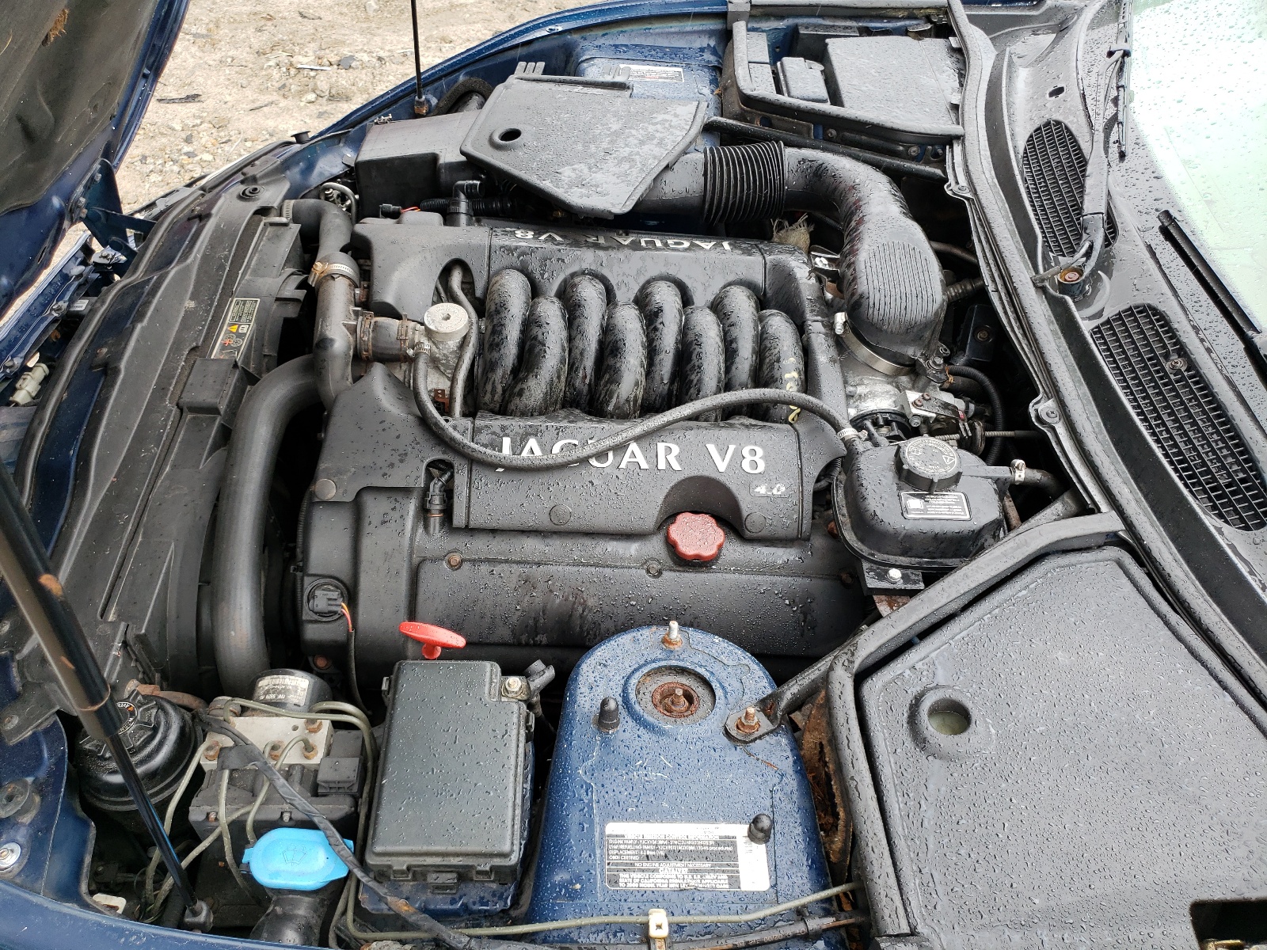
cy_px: 475
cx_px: 634
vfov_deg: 53.1
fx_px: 952
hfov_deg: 67.3
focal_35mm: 26
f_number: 1.5
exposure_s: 1/227
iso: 50
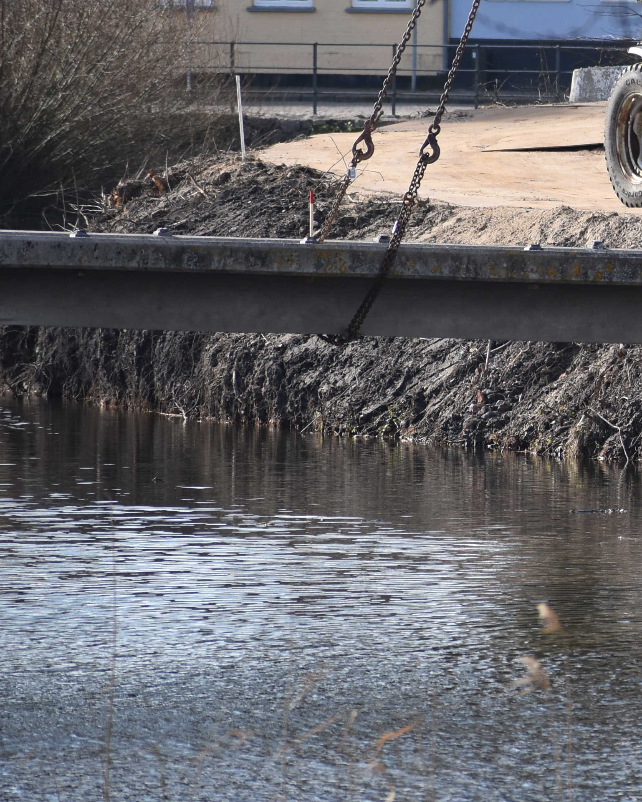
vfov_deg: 3.4
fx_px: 13685
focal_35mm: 576
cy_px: 327
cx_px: 882
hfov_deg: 2.7
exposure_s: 1/1250
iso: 400
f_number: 5
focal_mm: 175
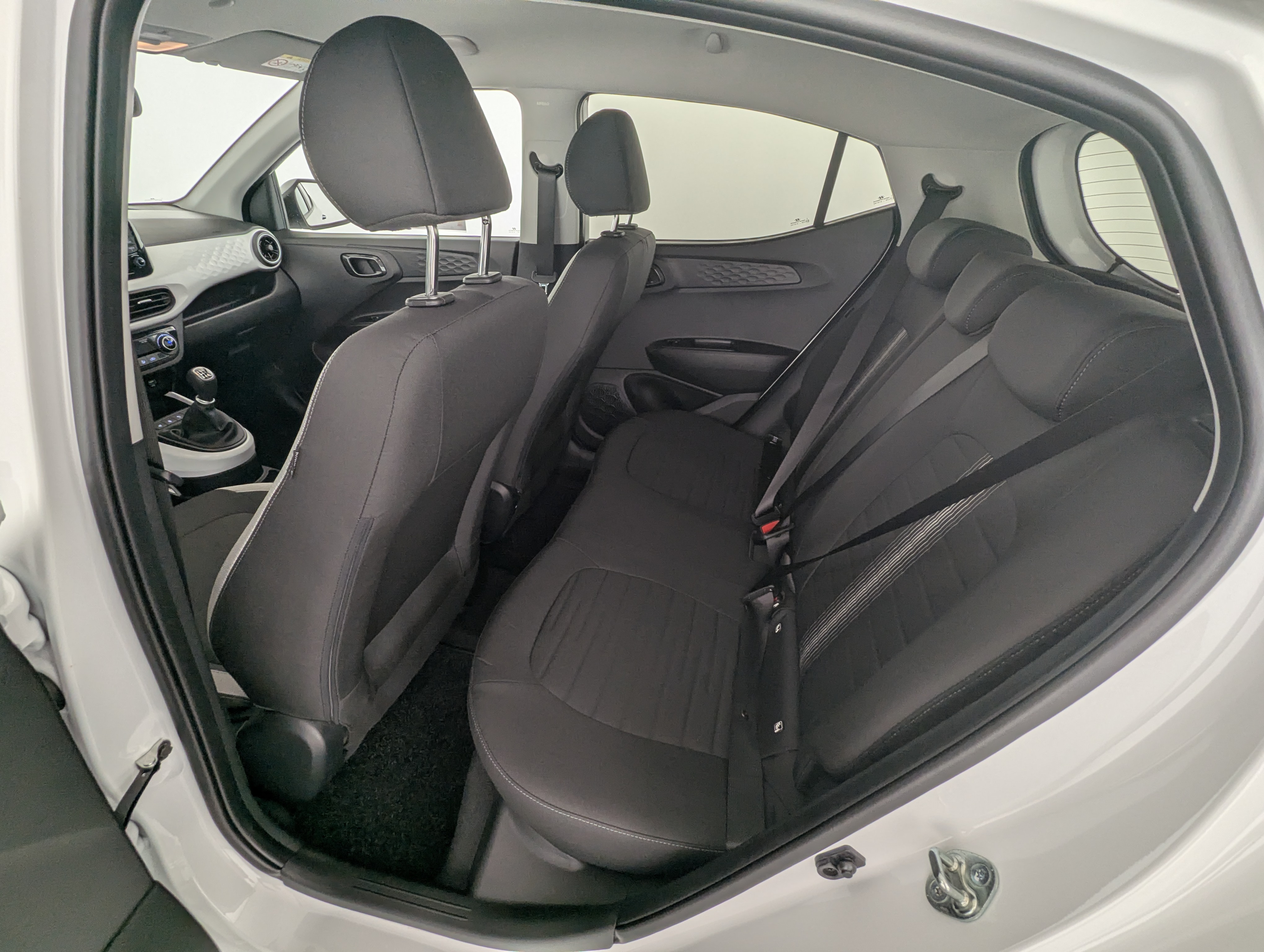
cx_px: 632
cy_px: 476
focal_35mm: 16
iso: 52
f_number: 2.2
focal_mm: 2.35
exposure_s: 1/75.4
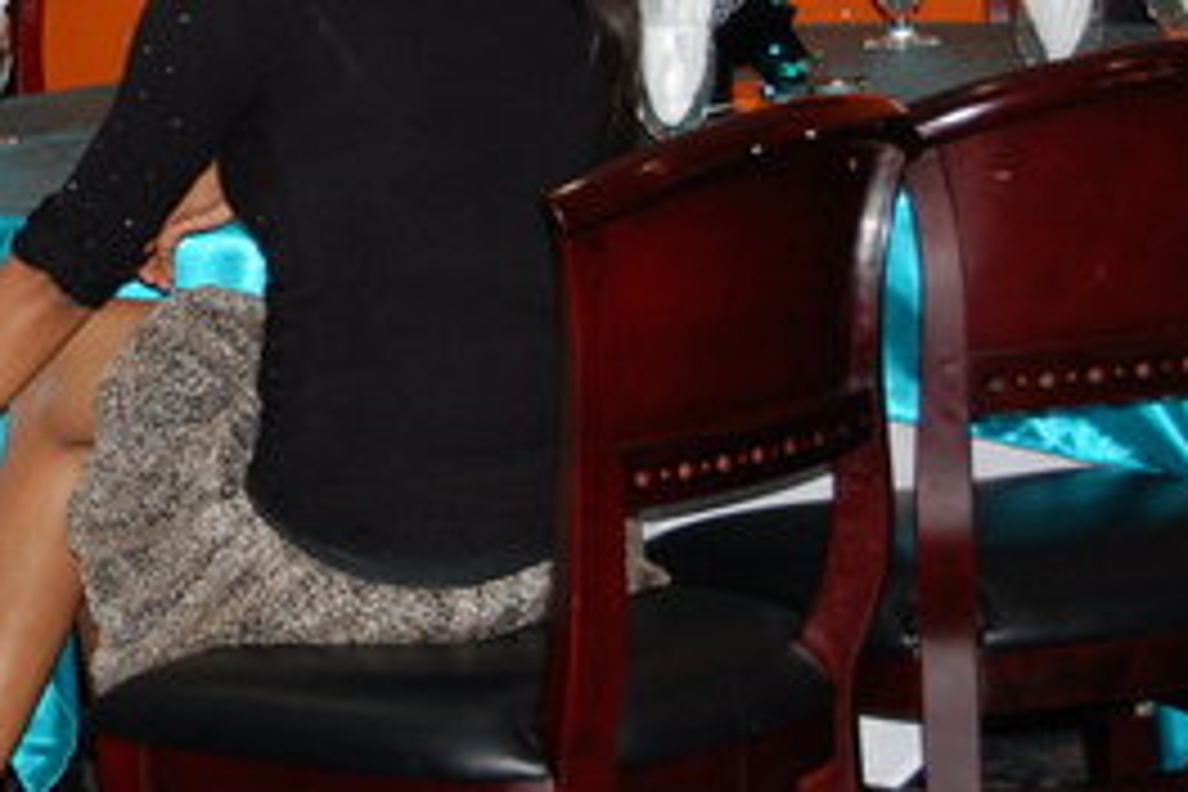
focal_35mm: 167
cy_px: 238
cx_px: -220
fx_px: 5511
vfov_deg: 8.2
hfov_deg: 12.0
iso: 720
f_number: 5.3
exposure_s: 1/60
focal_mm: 46
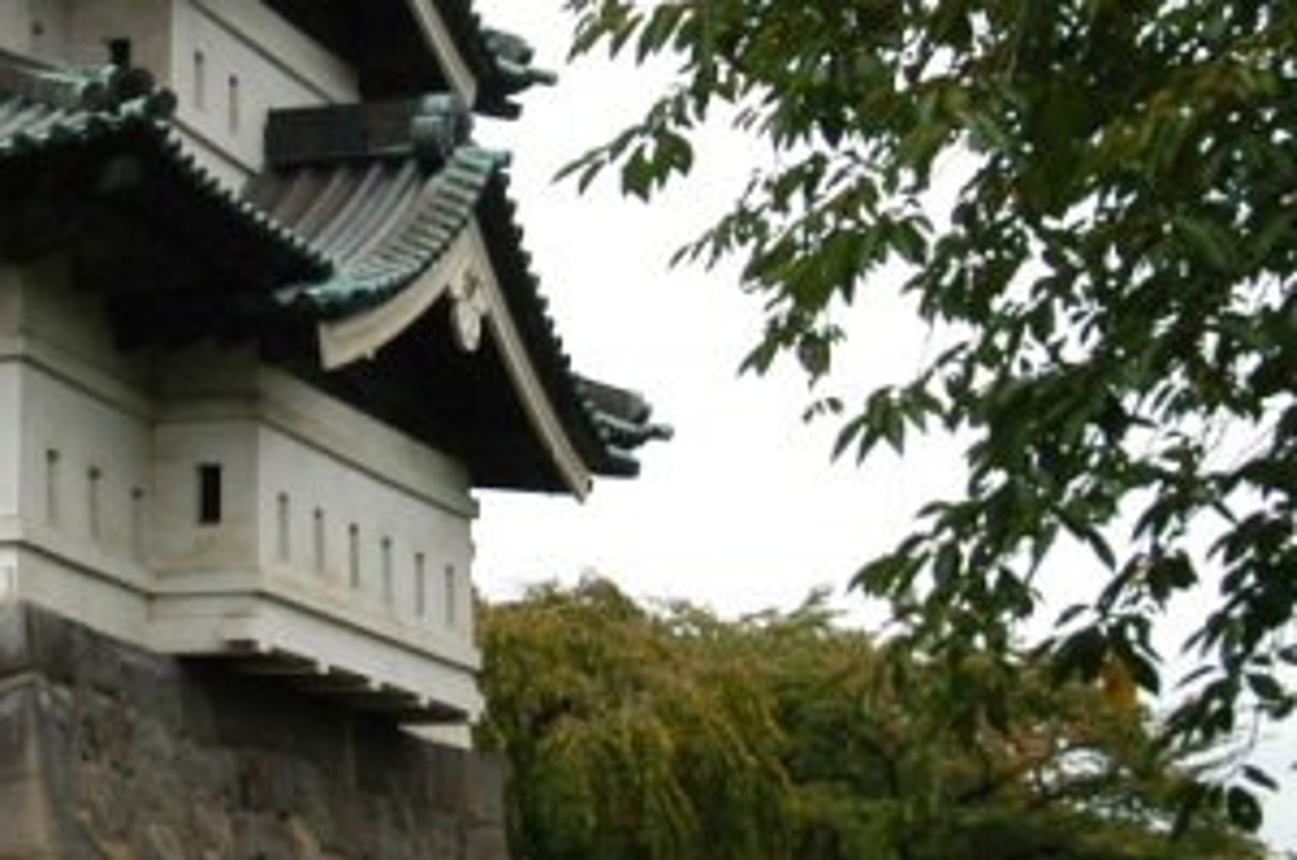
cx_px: 432
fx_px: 4424
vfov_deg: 11.1
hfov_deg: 16.6
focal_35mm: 123
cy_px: 365
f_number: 7.1
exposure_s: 1/80
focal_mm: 24
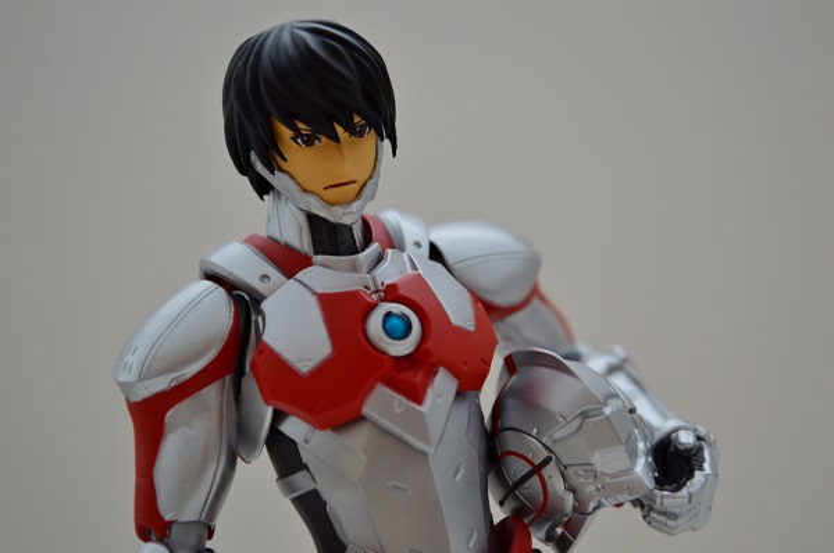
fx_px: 1804
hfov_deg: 26.0
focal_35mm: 78
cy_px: 276
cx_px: 417
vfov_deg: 17.4
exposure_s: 1/60
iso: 560
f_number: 5.6
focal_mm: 52
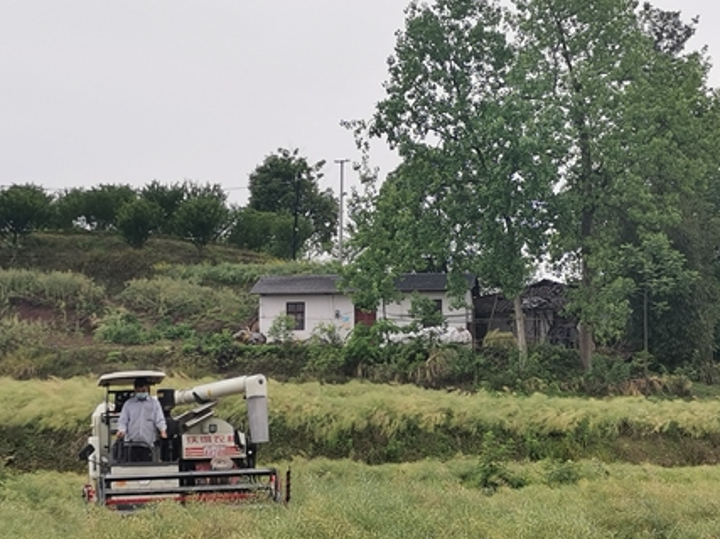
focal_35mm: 78
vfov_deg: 18.9
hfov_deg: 25.0
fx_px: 1622
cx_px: 349
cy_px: 322
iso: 50
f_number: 1.8
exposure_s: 1/321
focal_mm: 4.75
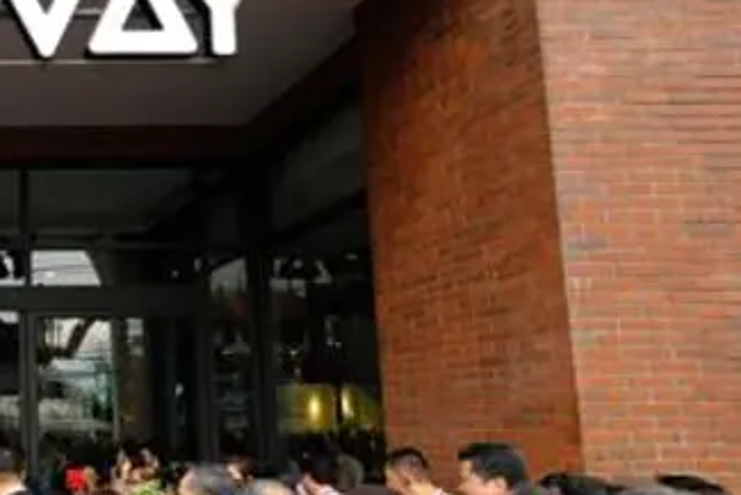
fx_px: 741
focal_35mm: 36
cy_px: 342
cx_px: -112
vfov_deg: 36.4
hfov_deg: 40.4
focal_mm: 10
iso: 100
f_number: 4
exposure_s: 1/100
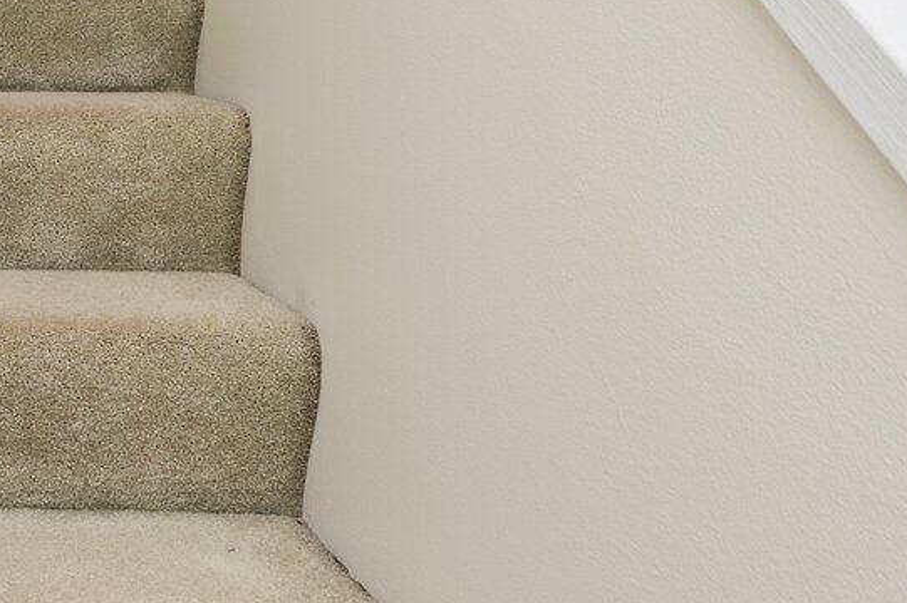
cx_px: -122
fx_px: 1334
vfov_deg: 25.1
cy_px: 139
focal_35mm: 53
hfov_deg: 32.4
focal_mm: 14
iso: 320
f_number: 9
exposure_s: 1/60
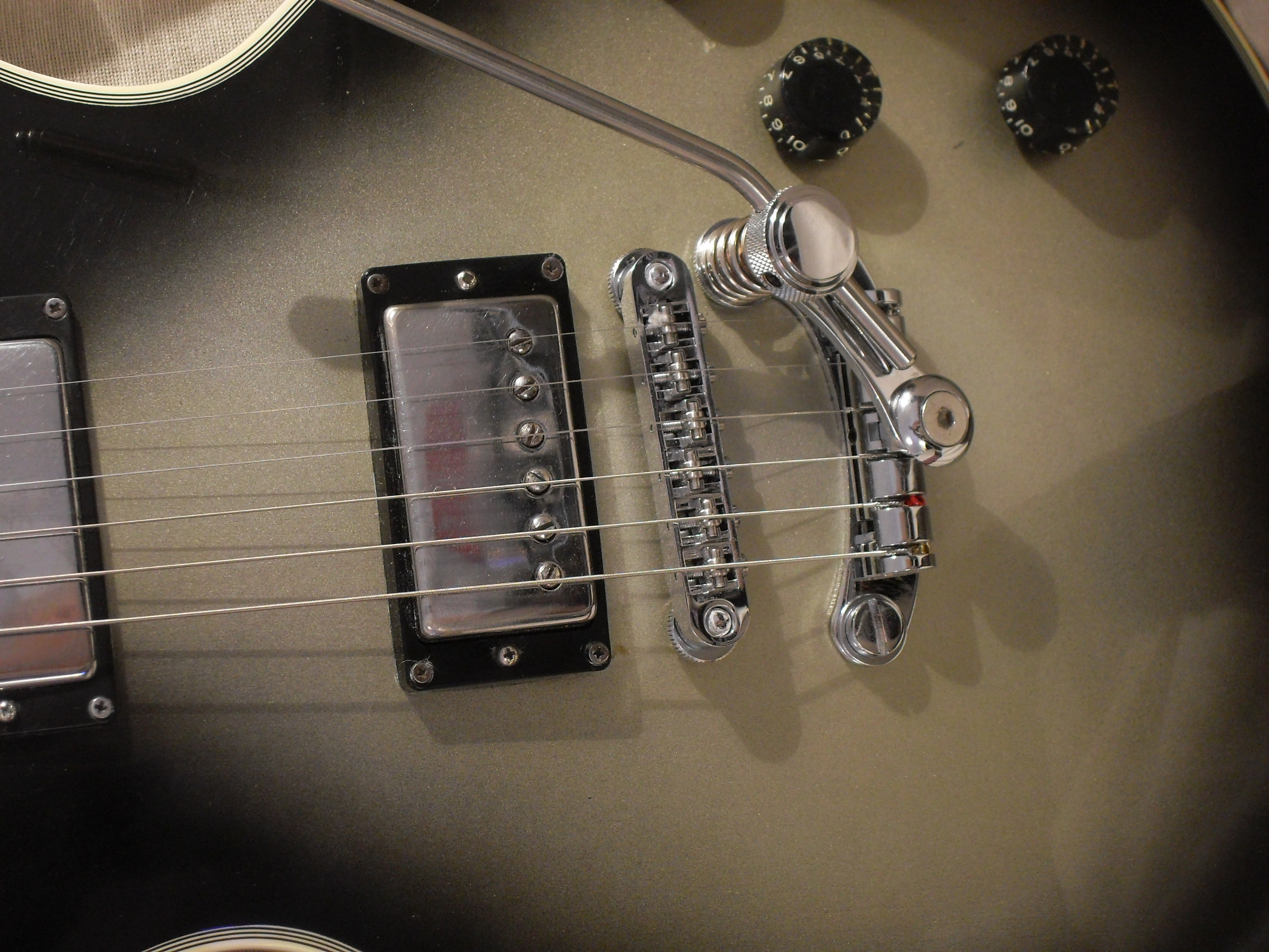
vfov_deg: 17.6
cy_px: 476
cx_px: 634
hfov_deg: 23.3
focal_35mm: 84
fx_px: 3079
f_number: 4.4
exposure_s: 1/1.43
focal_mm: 13.5
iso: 200
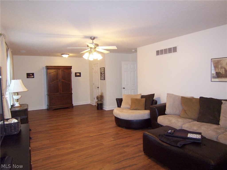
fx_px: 151
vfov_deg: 58.9
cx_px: 114
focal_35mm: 23
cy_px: 85
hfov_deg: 73.9
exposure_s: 1/30
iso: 200
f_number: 2.8
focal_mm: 3.8
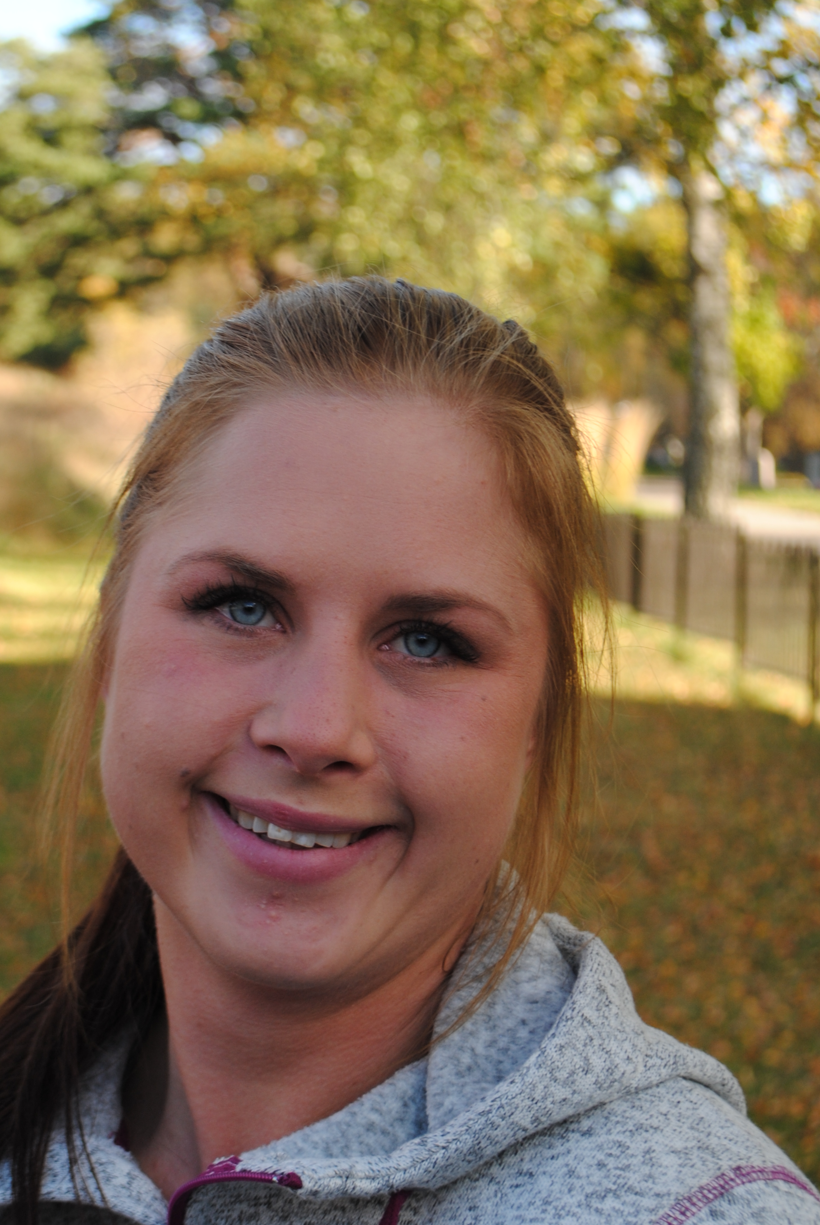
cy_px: 707
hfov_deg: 17.7
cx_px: 301
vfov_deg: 26.3
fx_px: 2623
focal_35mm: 77
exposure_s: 1/125
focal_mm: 36
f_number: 5.6
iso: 125
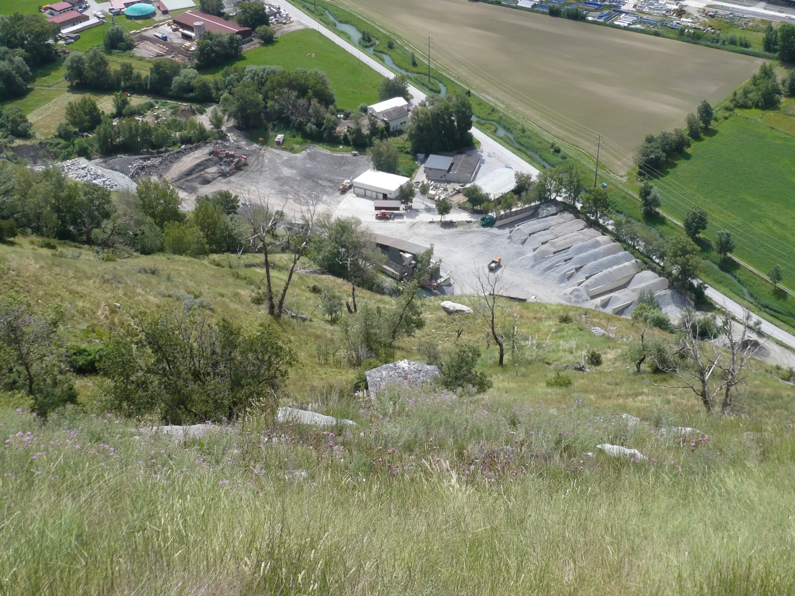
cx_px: 398
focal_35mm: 45
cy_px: 298
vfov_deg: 32.2
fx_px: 1033
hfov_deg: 42.1
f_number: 10
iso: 100
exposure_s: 1/125
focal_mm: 7.4
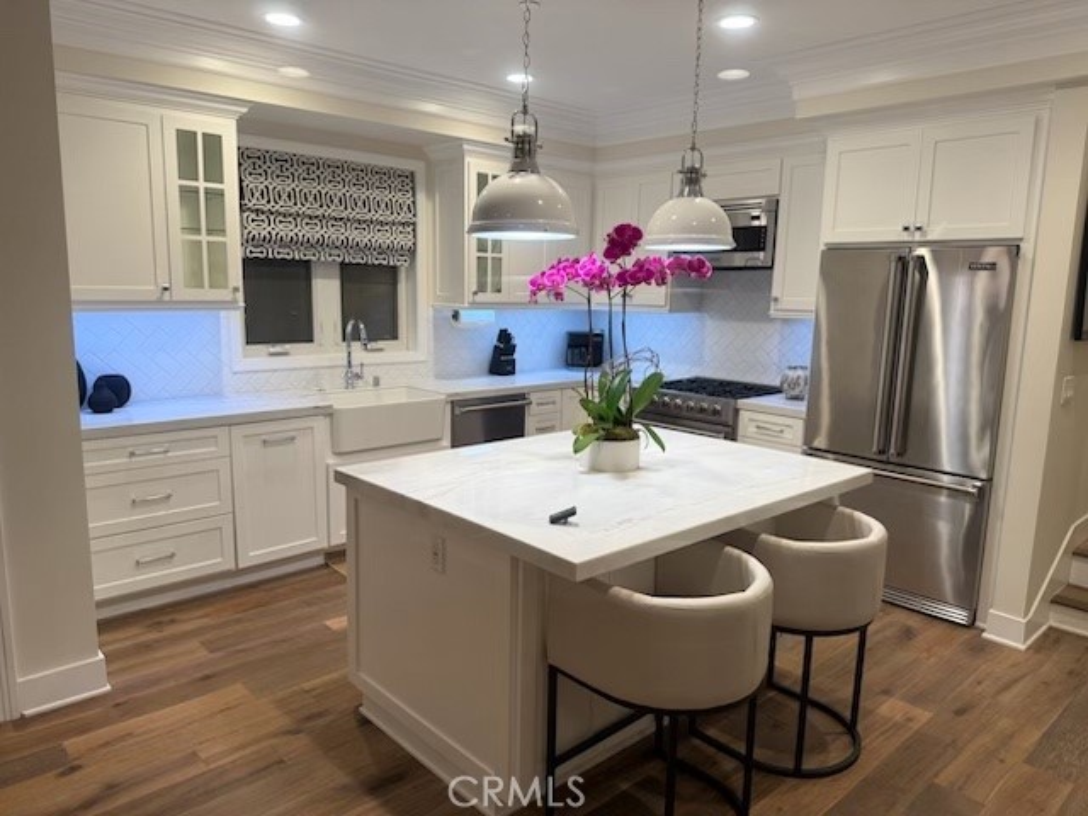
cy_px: 408
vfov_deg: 56.8
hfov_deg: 71.6
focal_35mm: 24
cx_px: 544
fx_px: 754
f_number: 1.78
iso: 160
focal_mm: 6.76
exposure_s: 1/120
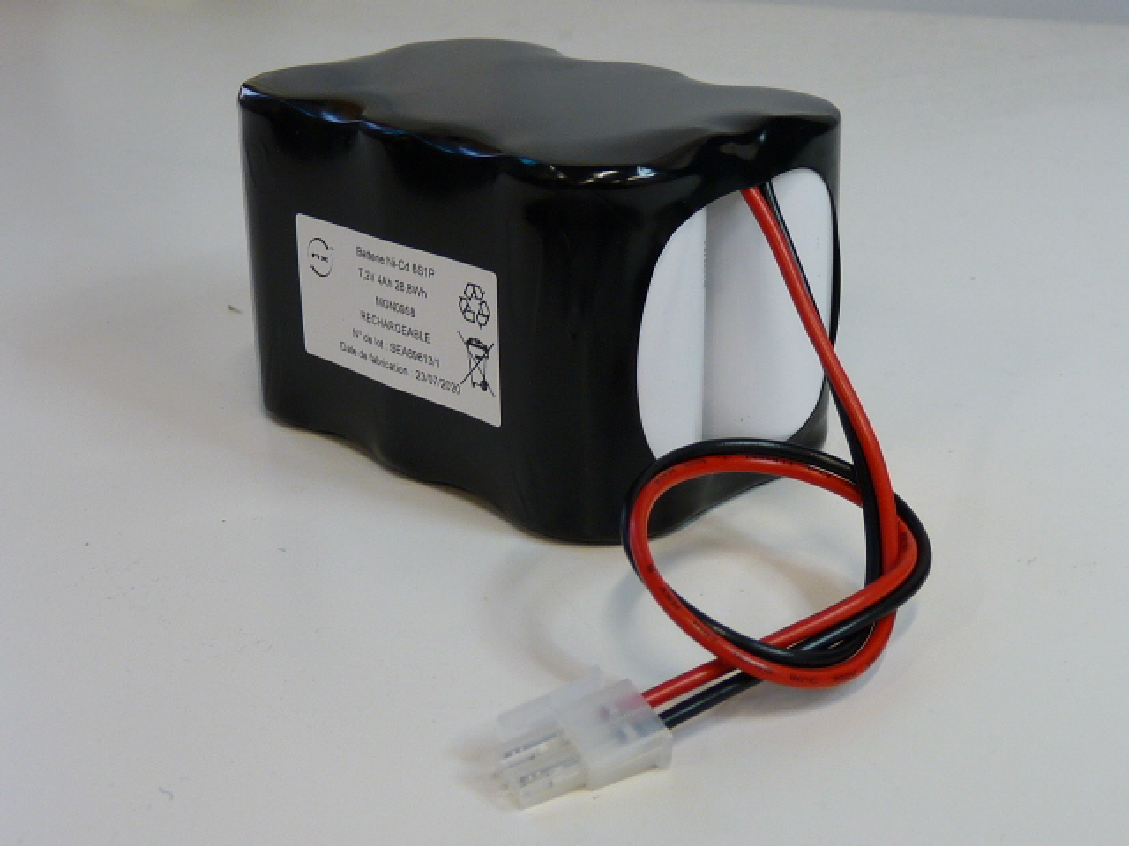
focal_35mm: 55
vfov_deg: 26.6
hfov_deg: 34.9
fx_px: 1794
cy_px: 423
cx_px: 564
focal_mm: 5.5
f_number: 3
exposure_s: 1/30
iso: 125
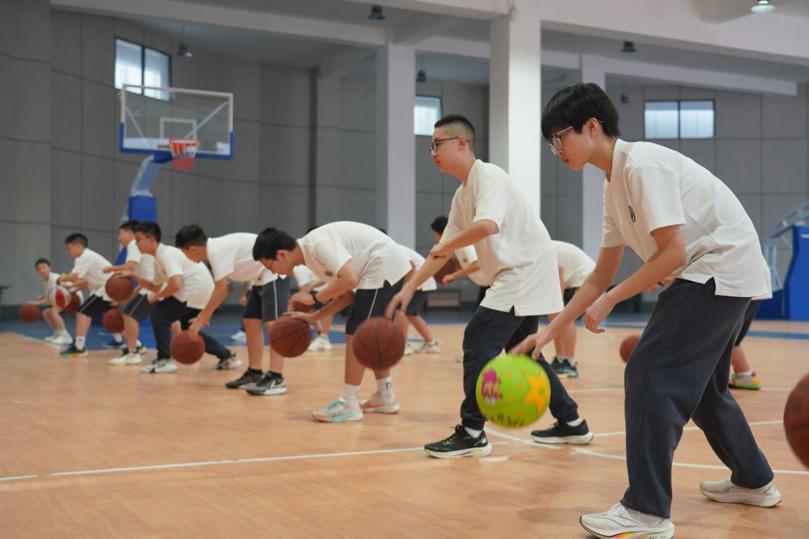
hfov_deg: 44.5
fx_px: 989
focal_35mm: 44
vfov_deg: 30.5
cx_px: 404
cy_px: 270
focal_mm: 44
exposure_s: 1/160
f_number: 4
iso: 1000
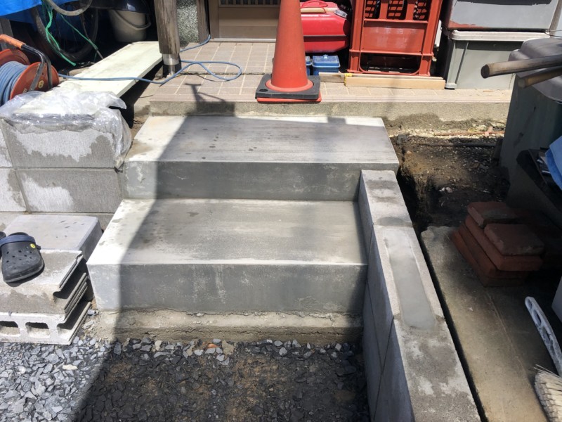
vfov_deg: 49.7
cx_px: 281
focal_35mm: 28
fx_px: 455
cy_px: 211
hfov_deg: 63.4
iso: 20
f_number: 1.8
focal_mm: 3.99
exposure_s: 1/1779
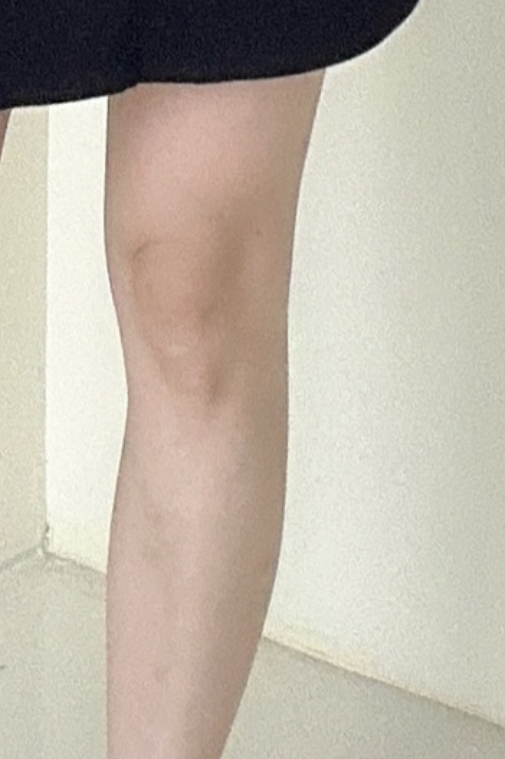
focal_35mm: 109
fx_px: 2295
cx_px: 17
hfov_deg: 12.4
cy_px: -209
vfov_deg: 17.7
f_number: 1.9
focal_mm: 2.69
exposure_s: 1/60
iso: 200
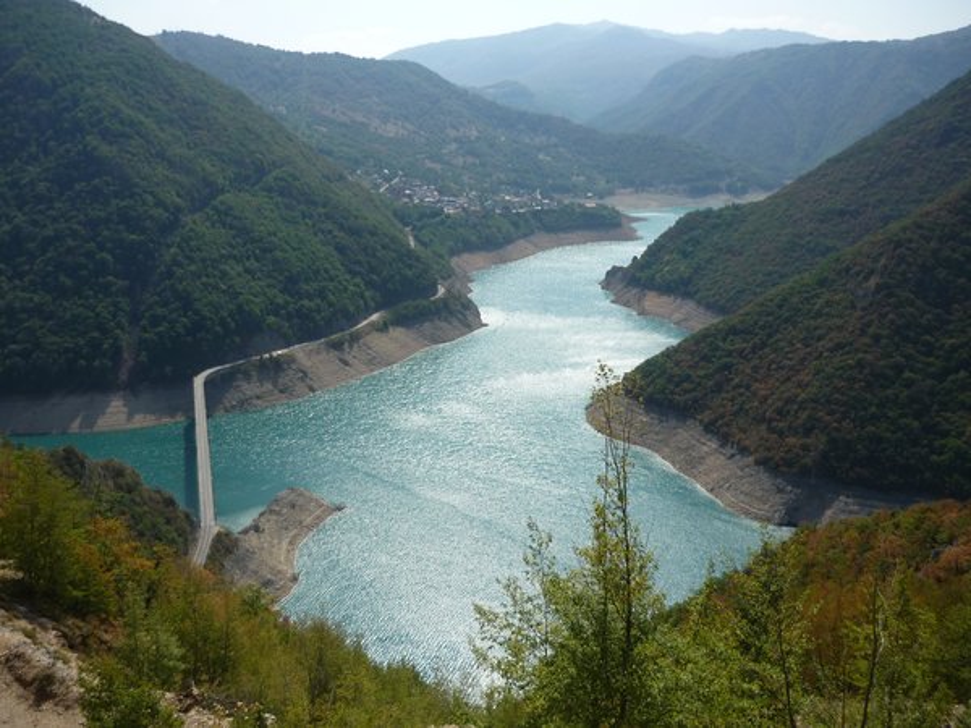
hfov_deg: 55.4
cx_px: 486
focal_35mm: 33
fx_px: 926
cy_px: 364
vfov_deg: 42.9
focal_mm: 5.5
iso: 100
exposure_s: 1/250
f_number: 8
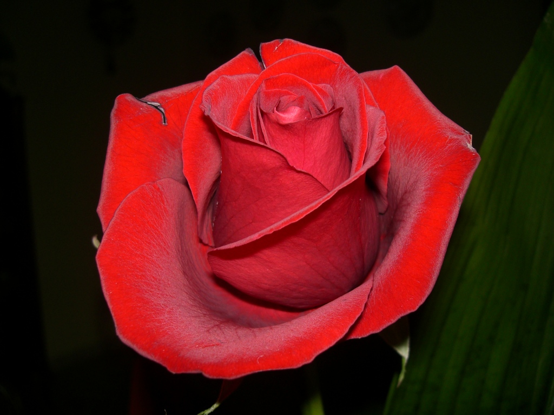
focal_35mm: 38
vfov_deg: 37.7
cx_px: 277
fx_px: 608
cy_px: 208
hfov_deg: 49.0
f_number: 3.1
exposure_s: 1/60
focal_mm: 6.3
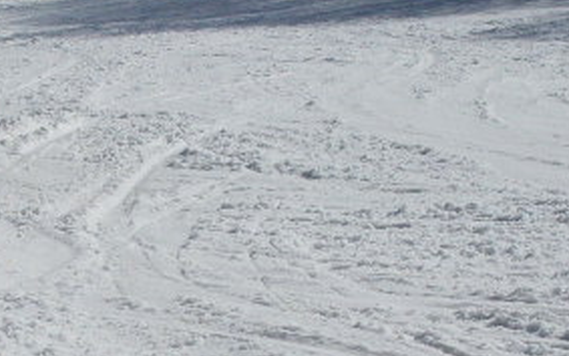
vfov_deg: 8.9
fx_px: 2264
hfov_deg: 13.9
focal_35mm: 146
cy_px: 324
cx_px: -123
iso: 80
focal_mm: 6.3
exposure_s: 1/750
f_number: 8.4
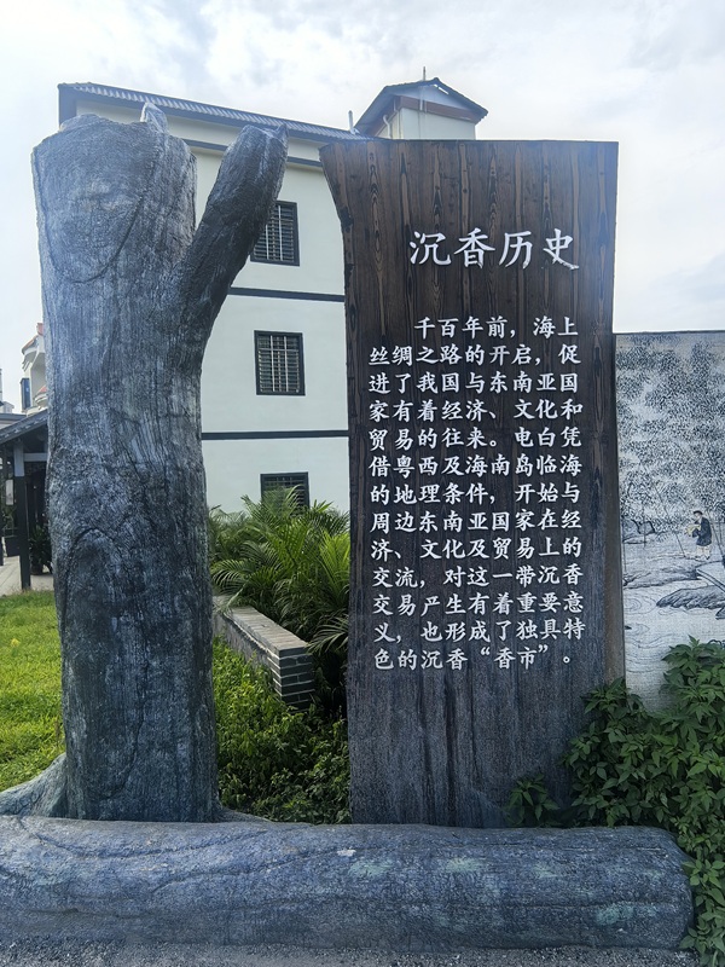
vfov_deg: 73.9
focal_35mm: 23
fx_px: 642
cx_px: 362
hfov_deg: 58.9
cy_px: 484
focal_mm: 1.95
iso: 50
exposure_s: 1/785
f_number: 2.2
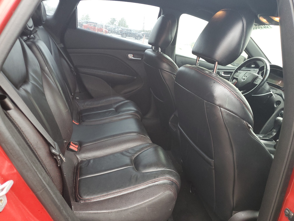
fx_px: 221
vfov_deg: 53.1
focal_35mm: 26
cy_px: 110
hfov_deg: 67.3
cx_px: 147
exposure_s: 1/60.2
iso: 124
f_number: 1.5
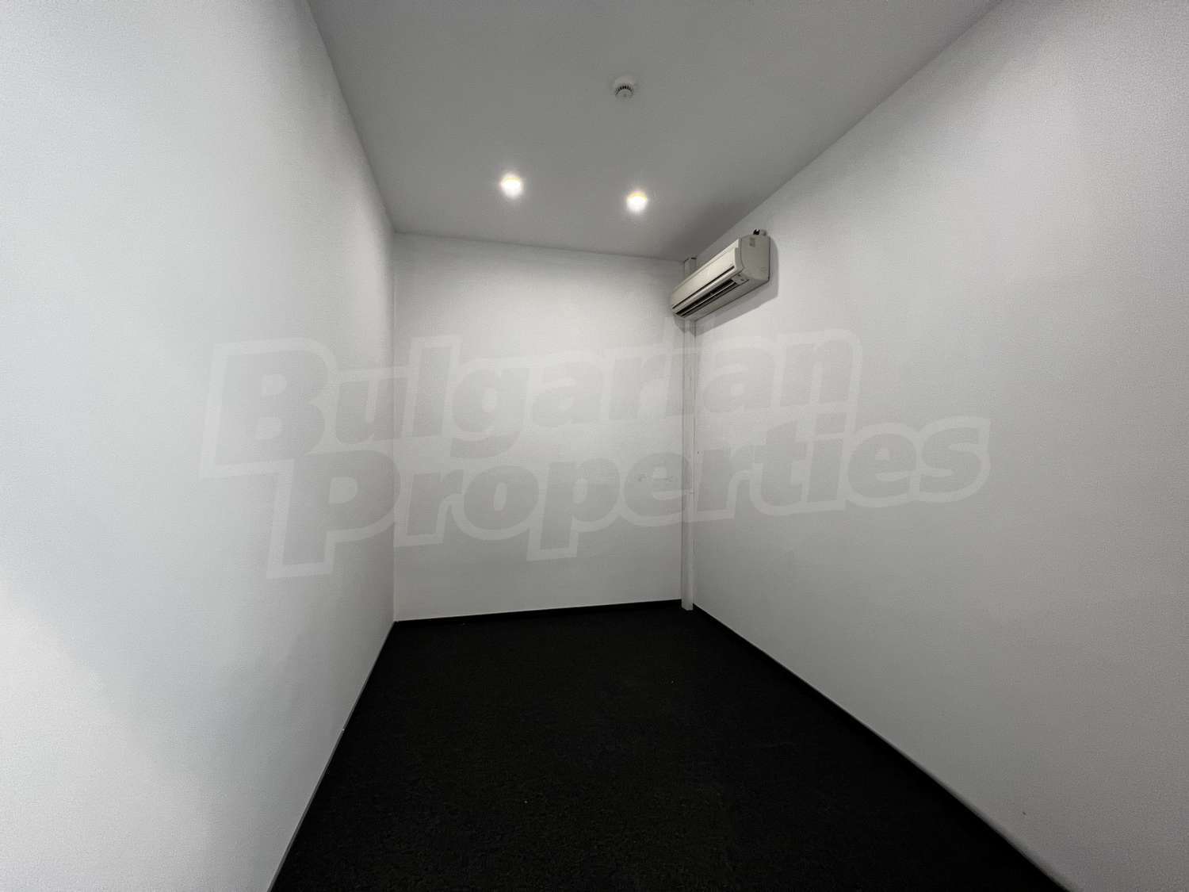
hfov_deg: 106.2
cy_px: 446
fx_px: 447
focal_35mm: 13
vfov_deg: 89.9
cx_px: 594
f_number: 1.8
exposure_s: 1/50
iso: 200
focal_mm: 1.57
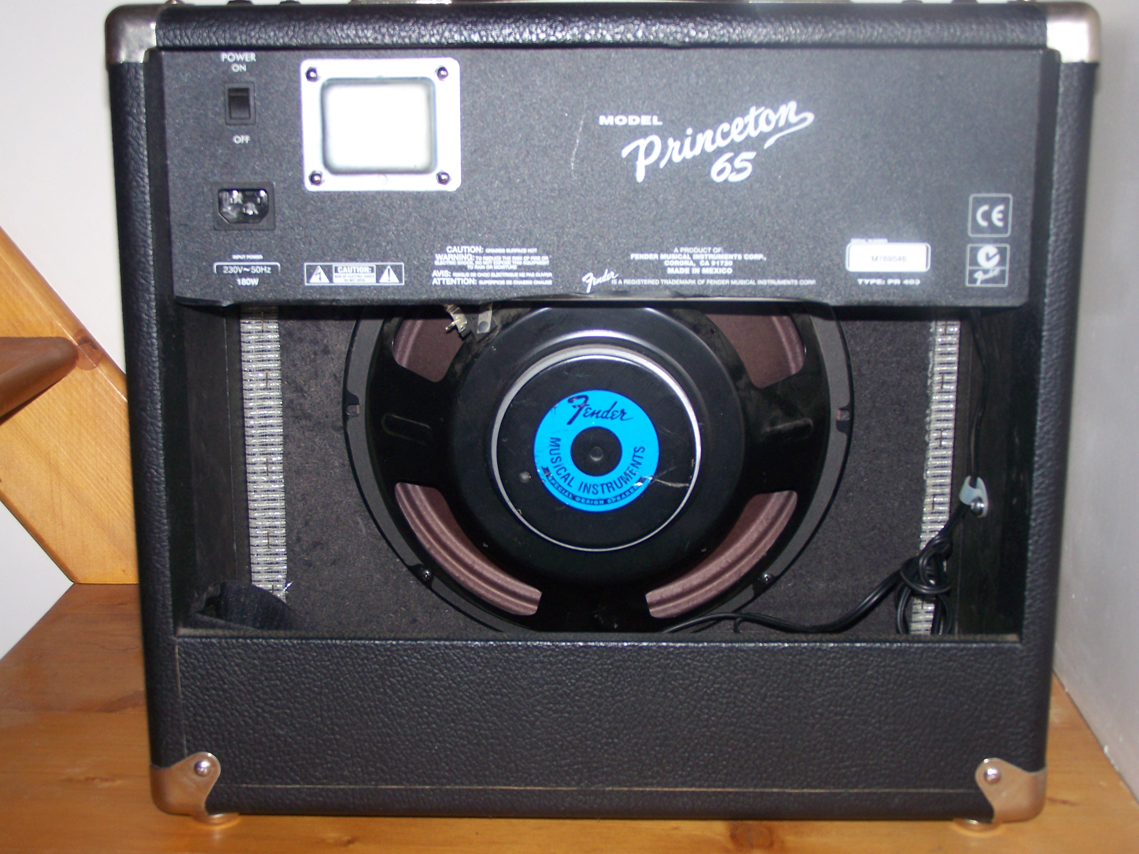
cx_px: 570
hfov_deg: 34.3
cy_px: 427
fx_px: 1843
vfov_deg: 26.1
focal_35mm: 56
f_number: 3.1
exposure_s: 1/60
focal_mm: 9.3
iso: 80
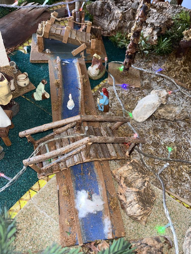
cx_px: 96
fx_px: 191
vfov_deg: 67.3
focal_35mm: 26
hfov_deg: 53.1
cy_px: 127
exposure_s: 1/136
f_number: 1.6
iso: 32
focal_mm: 5.1
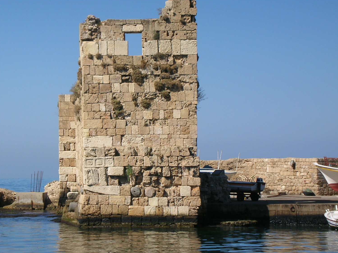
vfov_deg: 10.4
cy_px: 123
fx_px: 1396
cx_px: 109
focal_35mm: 143
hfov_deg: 13.8
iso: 50
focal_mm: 17.4
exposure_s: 1/350
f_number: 5.4
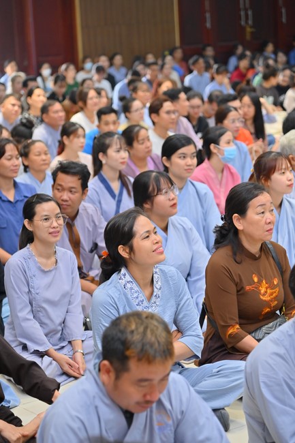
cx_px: 148
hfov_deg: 14.4
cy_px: 222
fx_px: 1168
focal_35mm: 95
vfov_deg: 21.5
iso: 1250
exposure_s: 1/80
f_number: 4.5
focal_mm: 95
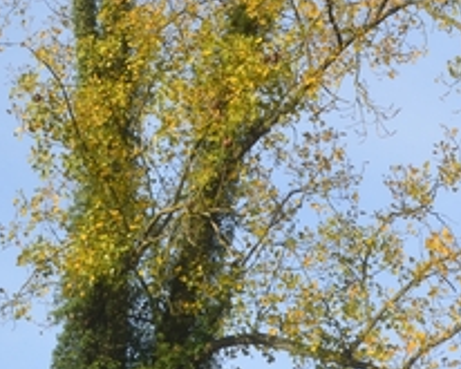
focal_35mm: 90
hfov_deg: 20.9
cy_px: 75
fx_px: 1229
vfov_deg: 17.0
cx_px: 76
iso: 160
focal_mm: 22
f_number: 11
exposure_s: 1/125
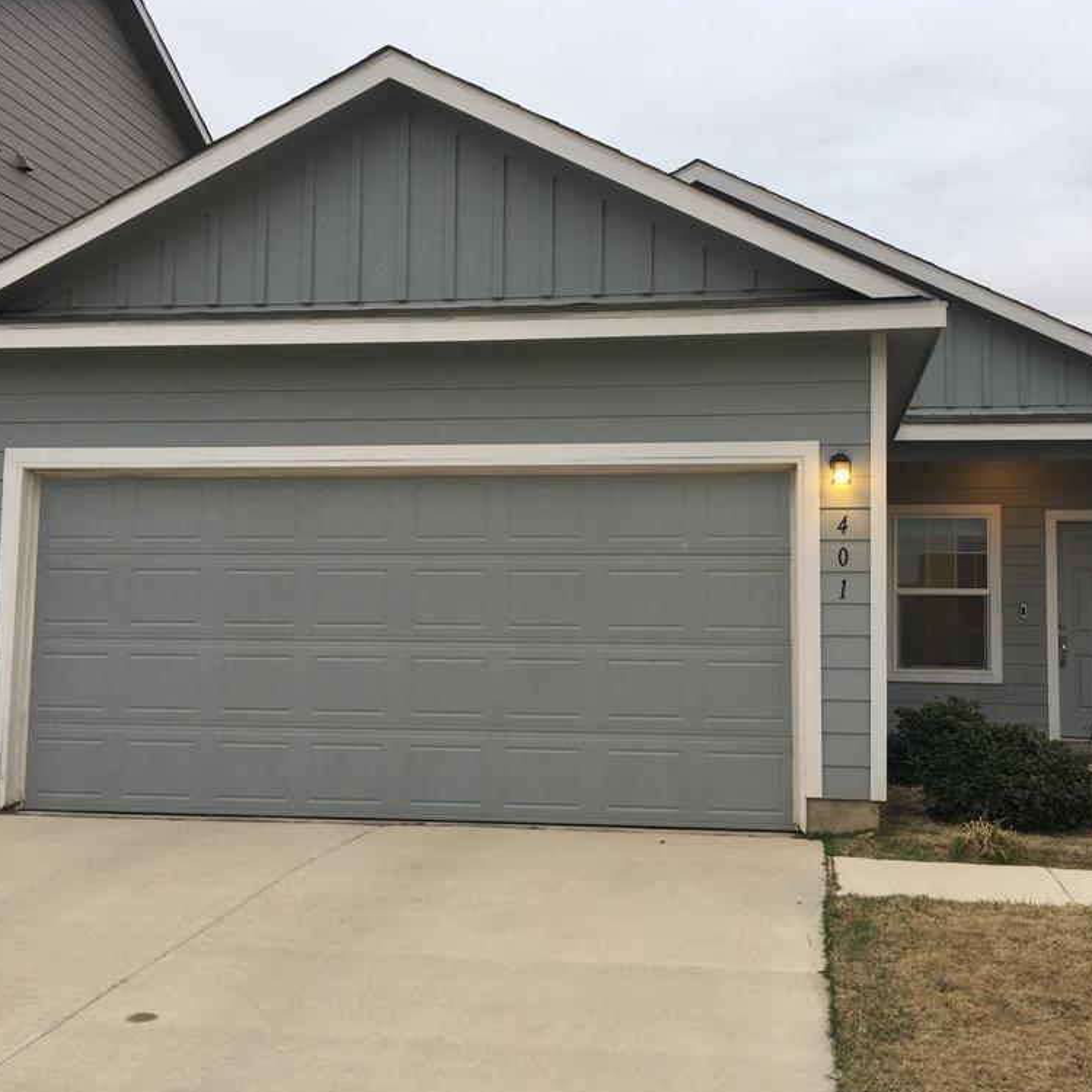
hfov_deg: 47.1
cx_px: 620
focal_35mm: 35
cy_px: 543
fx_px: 1249
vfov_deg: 47.2
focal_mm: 4.15
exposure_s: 1/120
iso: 40
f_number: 2.2
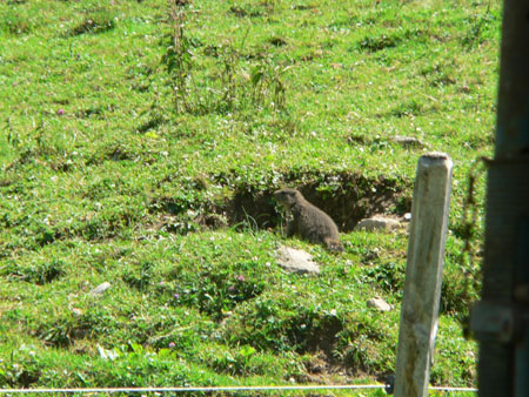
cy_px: 198
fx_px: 6605
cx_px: 264
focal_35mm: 432
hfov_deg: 4.6
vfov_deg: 3.4
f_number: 8
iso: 100
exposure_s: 1/125
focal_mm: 72
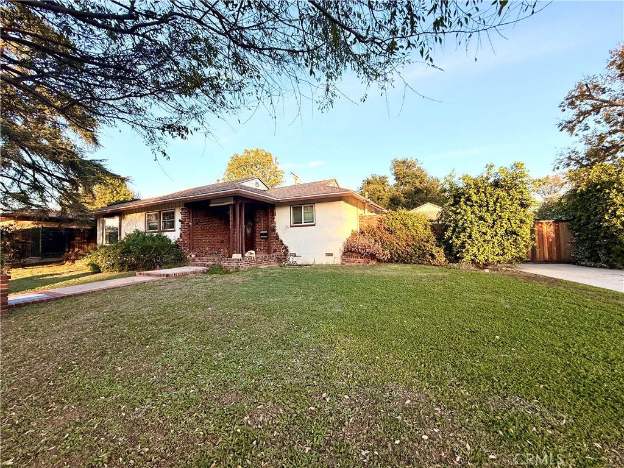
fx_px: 252
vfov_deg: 85.7
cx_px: 312
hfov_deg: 102.1
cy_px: 234
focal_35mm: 14
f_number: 2.2
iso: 50
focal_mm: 2.22
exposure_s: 1/290
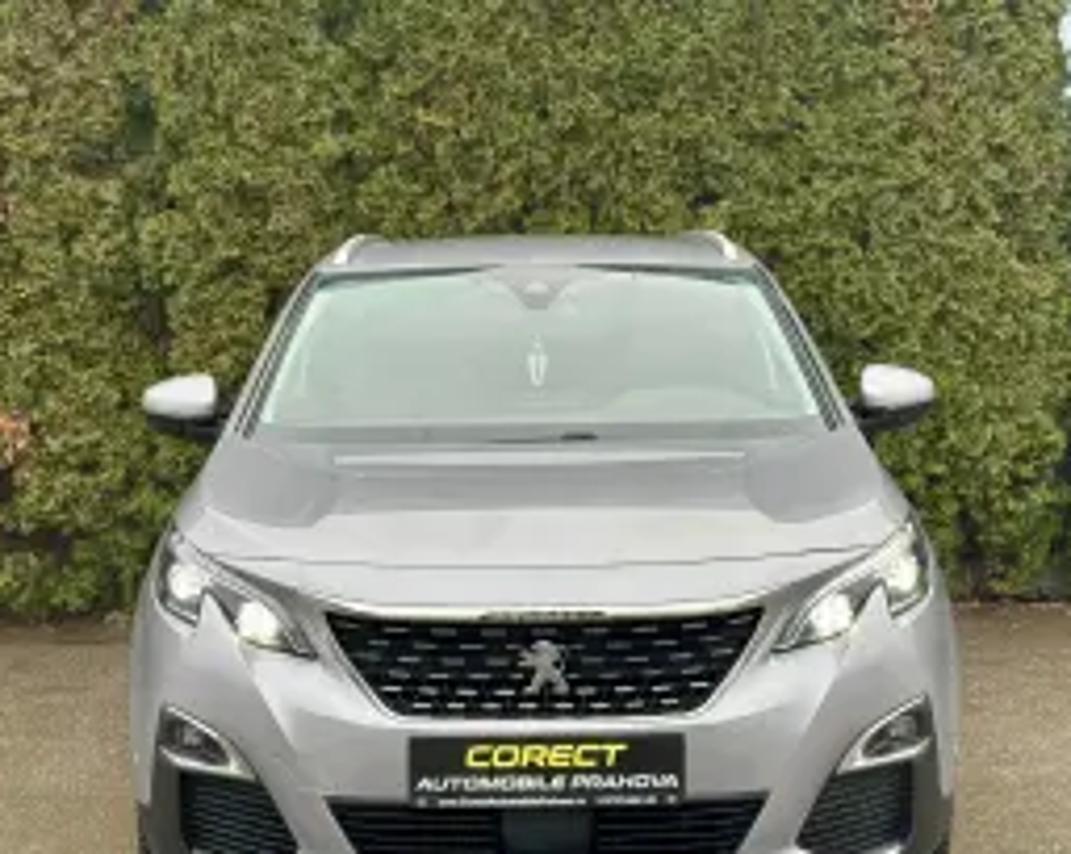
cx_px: 531
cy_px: 561
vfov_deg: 23.0
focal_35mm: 66
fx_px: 2089
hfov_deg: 28.8
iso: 64
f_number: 1.78
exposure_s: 1/343
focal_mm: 6.86
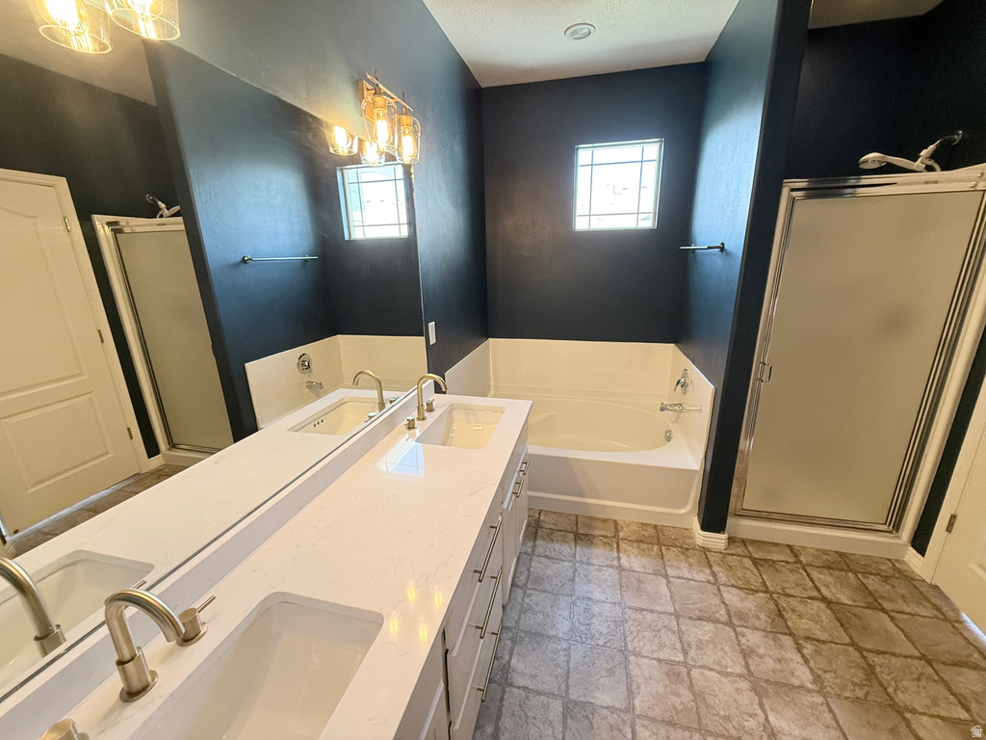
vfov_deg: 85.7
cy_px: 370
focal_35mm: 14
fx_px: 399
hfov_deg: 102.1
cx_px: 493
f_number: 2.2
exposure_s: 1/60
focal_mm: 2.22
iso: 250
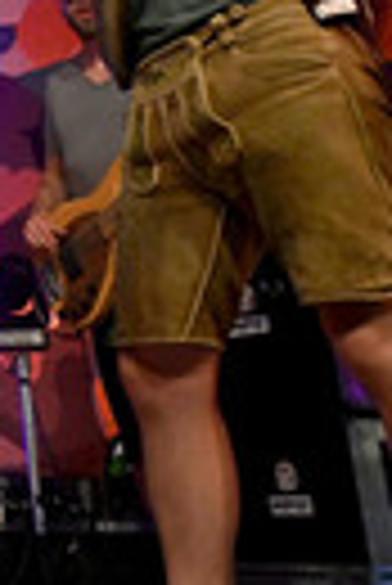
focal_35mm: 83
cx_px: -538
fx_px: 1352
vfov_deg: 23.9
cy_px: 81
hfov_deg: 12.8
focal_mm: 24
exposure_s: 1/60
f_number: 6.3
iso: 2500
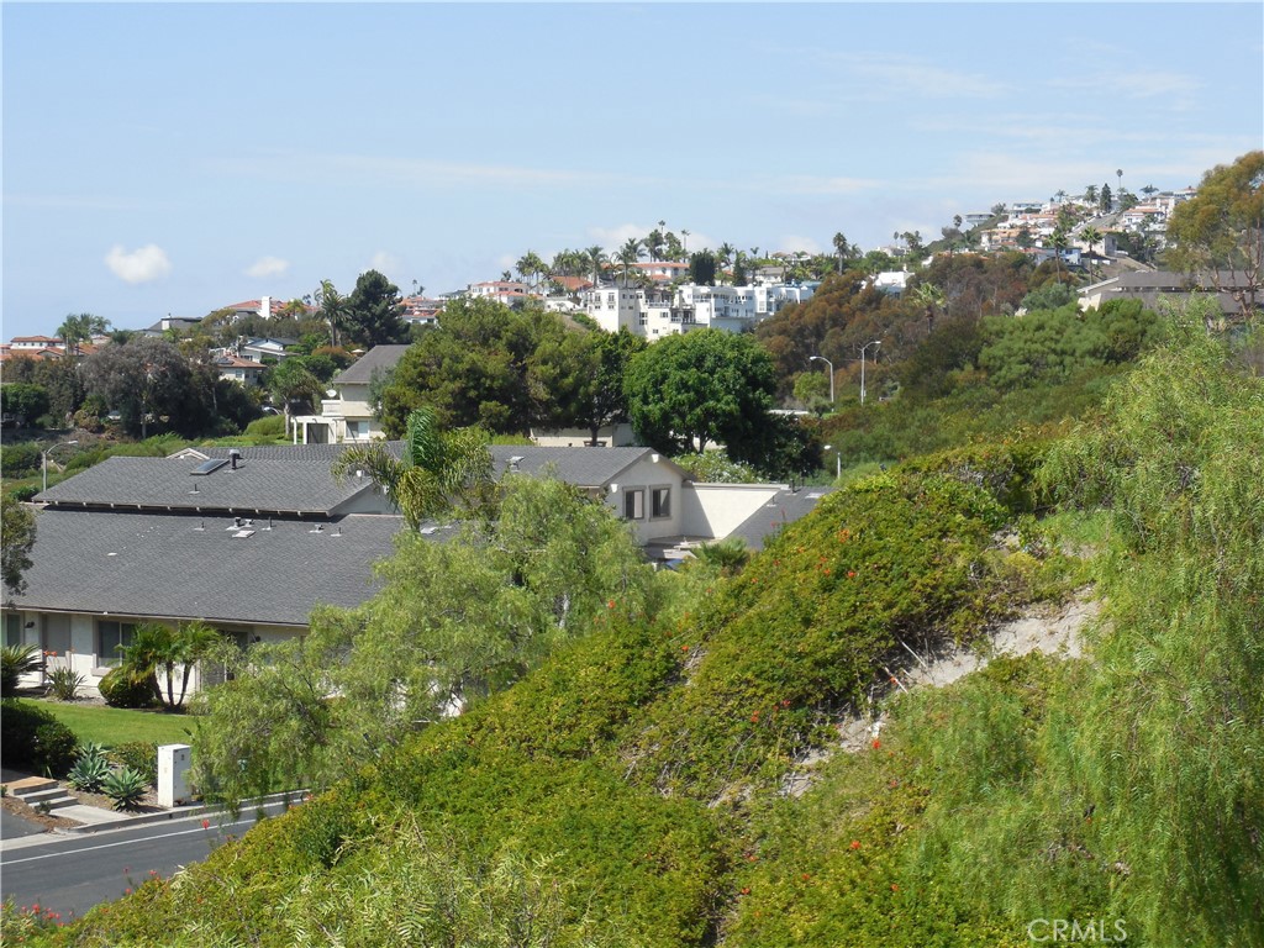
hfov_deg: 27.4
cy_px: 474
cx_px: 632
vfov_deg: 20.7
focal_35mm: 71
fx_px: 2593
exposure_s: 1/640
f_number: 4.4
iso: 125
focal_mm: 12.6
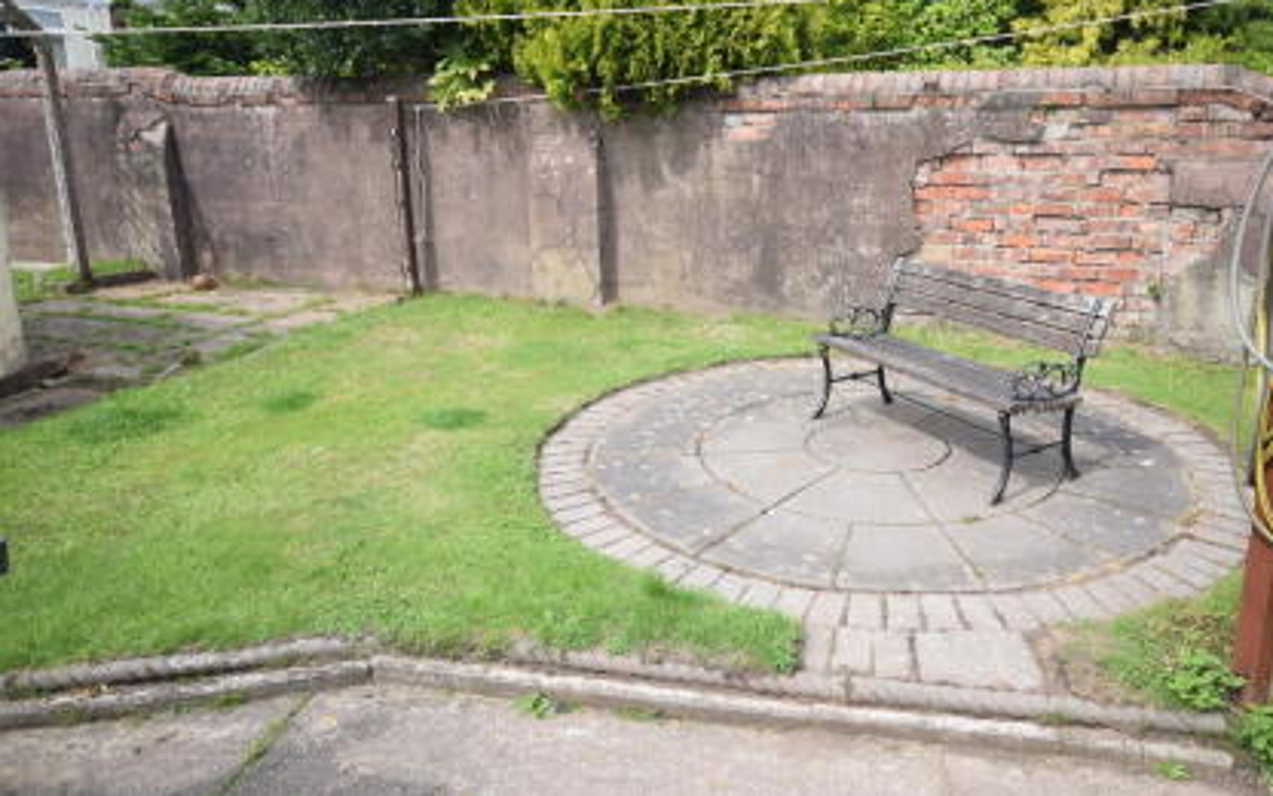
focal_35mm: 28
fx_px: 971
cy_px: 317
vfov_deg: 44.3
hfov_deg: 66.2
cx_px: 722
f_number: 8
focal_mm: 16
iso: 200
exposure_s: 1/250
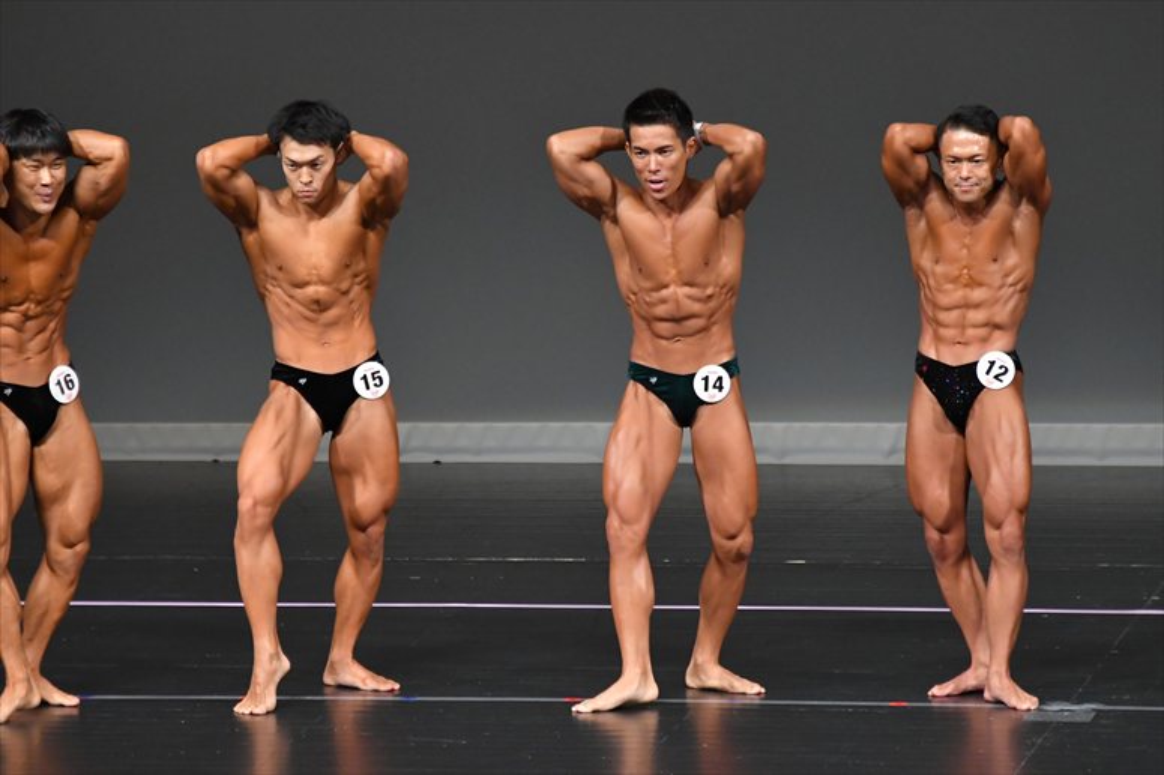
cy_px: 388
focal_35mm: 315
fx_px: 10180
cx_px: 582
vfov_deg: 4.4
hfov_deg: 6.5
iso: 4000
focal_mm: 210
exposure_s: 1/400
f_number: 5.6
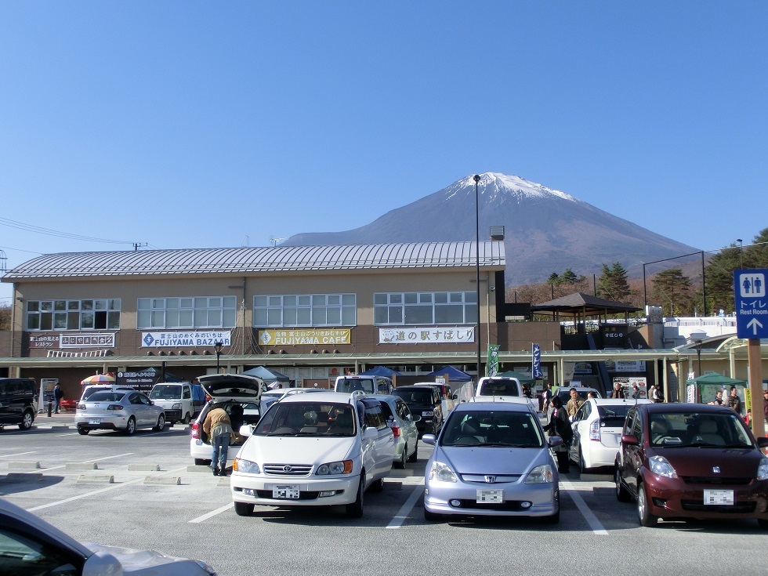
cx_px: 384
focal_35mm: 44
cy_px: 288
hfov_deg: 42.9
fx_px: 976
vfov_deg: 32.9
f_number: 4.2
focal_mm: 7.87
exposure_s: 1/1000
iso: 100
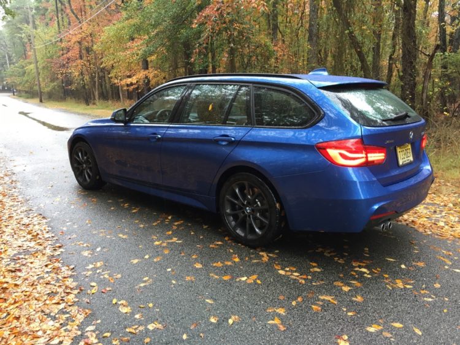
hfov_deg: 61.6
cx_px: 230
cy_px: 172
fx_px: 385
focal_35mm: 29
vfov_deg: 48.3
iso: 64
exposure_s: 1/30
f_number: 2.2
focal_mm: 4.15
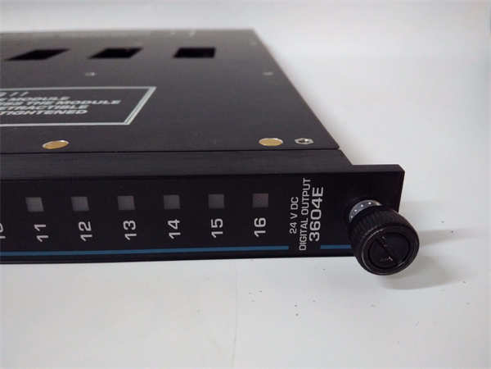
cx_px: 246
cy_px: 184
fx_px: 383
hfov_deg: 65.3
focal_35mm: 27
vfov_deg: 51.4
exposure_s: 1/33
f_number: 2
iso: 617
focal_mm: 3.79
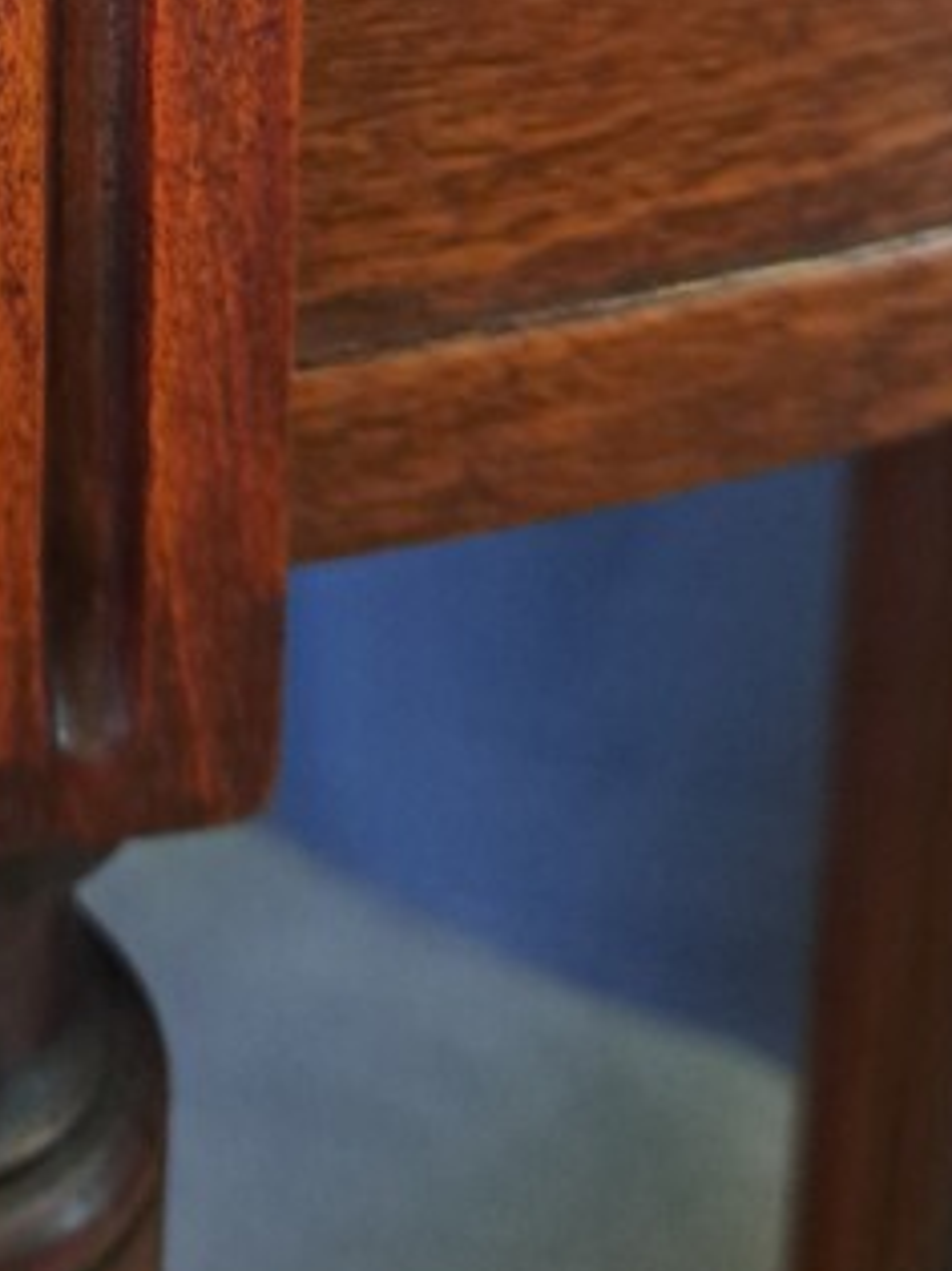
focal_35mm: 61
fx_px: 2238
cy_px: -218
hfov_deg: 22.1
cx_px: -198
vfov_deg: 28.1
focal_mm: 5.23
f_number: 1.8
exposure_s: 1/20
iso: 800
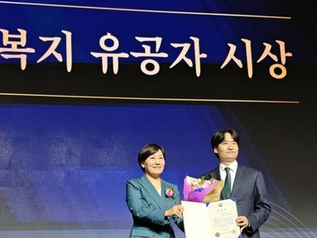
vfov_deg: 20.4
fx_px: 660
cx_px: 118
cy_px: 160
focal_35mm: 72
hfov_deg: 26.9
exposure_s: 1/210
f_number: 1.63
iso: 125
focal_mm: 8.72
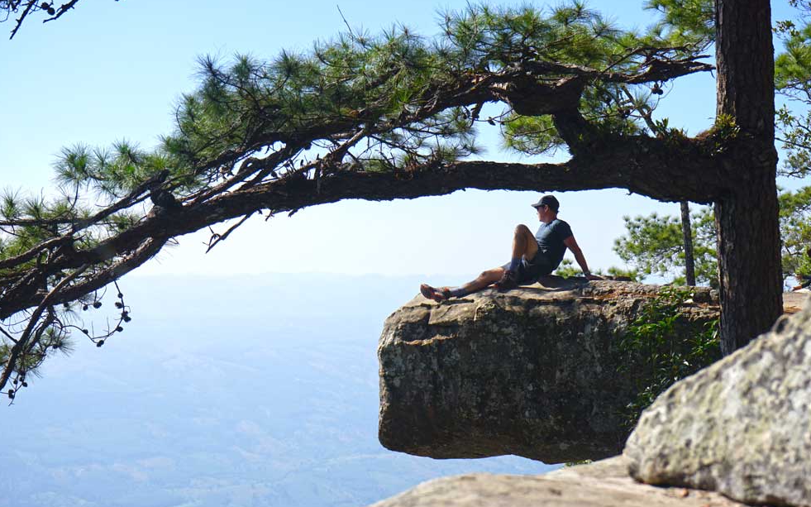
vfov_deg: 18.1
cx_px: 404
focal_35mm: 72
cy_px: 268
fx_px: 1591
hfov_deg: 28.6
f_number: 11
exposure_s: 1/160
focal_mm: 70
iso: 100
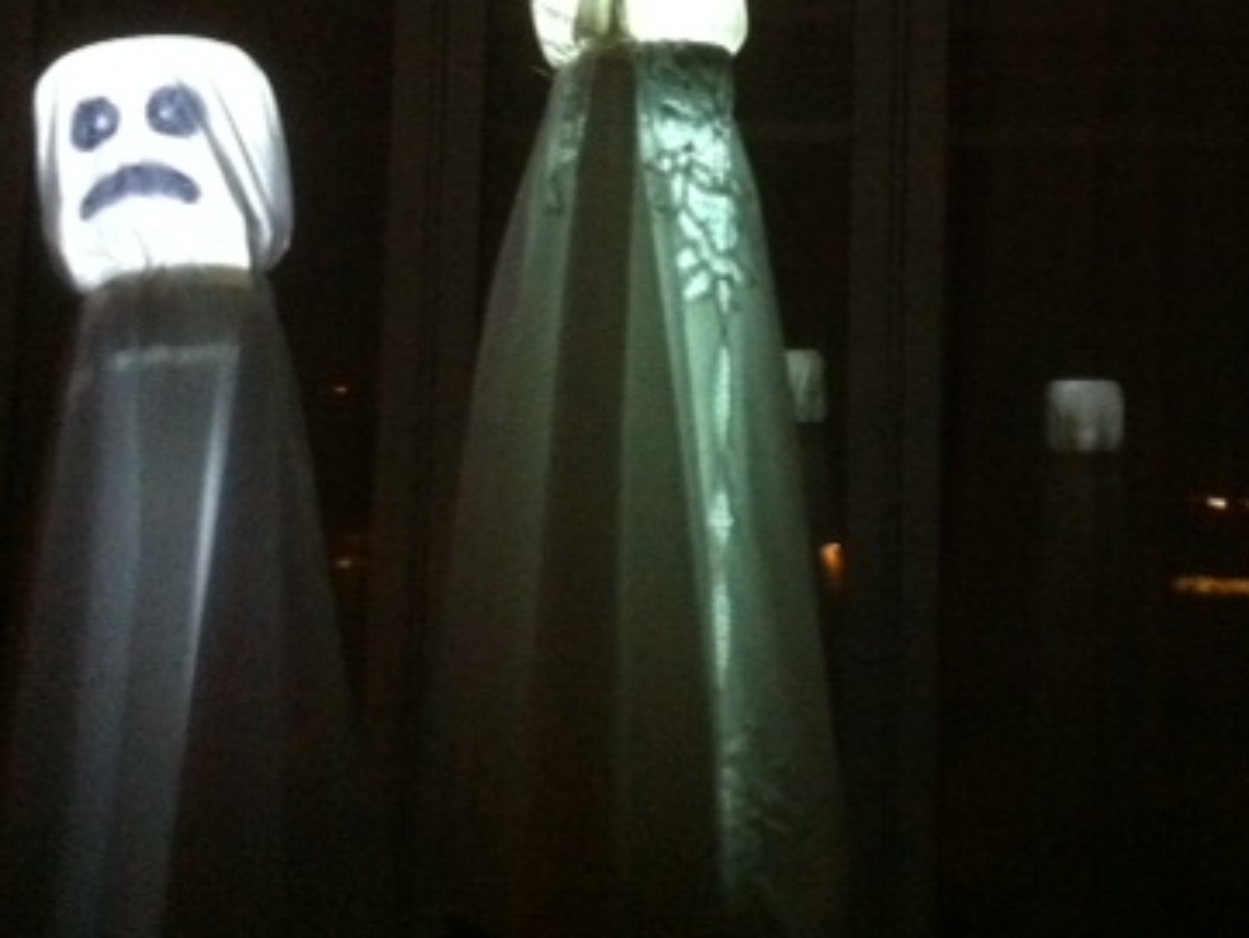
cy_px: 360
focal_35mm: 62
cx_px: 713
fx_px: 2238
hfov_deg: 31.1
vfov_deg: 23.6
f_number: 2.8
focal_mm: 3.85
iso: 1000
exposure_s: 1/15
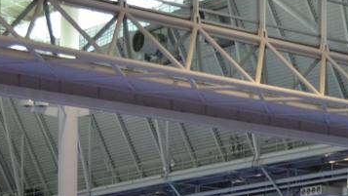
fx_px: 1329
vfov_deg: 8.3
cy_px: 273
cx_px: 362
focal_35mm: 144
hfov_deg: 14.6
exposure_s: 1/100
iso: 1600
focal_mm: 32
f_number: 4.8
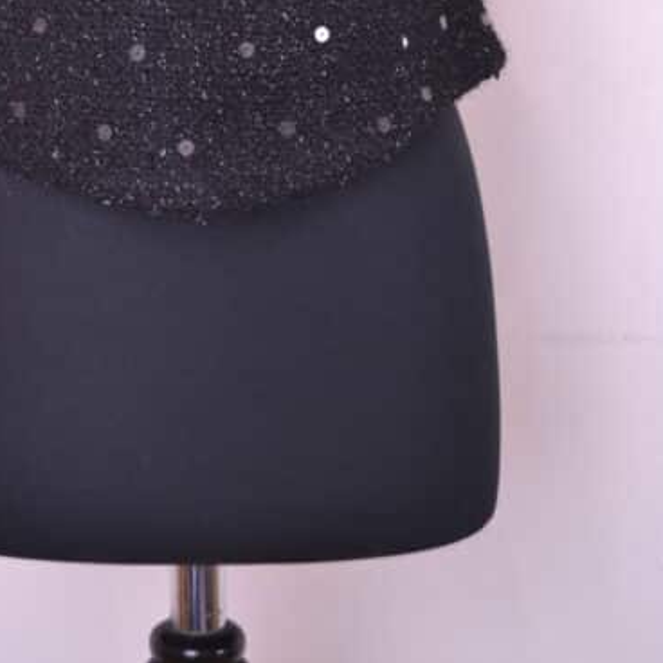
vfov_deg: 20.0
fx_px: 1755
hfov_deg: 21.3
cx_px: 187
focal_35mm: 81
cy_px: -146
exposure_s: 1/15
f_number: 4.2
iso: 200
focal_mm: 26
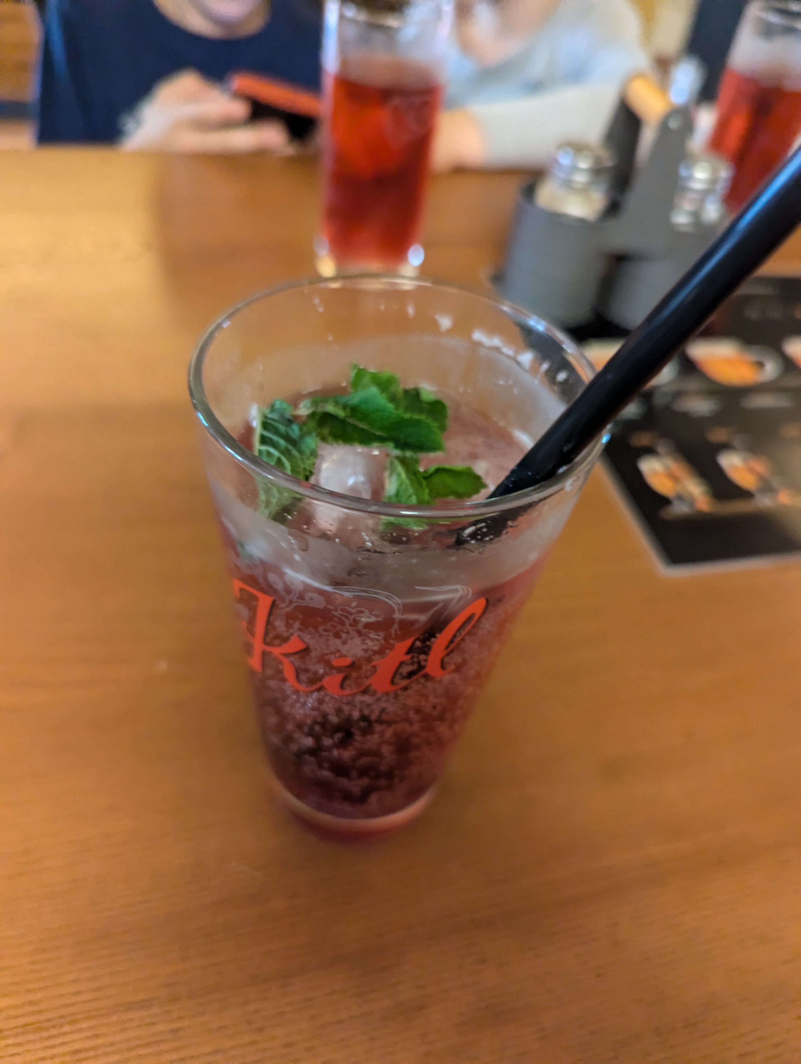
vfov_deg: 71.5
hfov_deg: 56.9
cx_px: 400
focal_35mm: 24
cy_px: 532
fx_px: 739
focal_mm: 6.81
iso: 2563
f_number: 1.85
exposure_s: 1/100
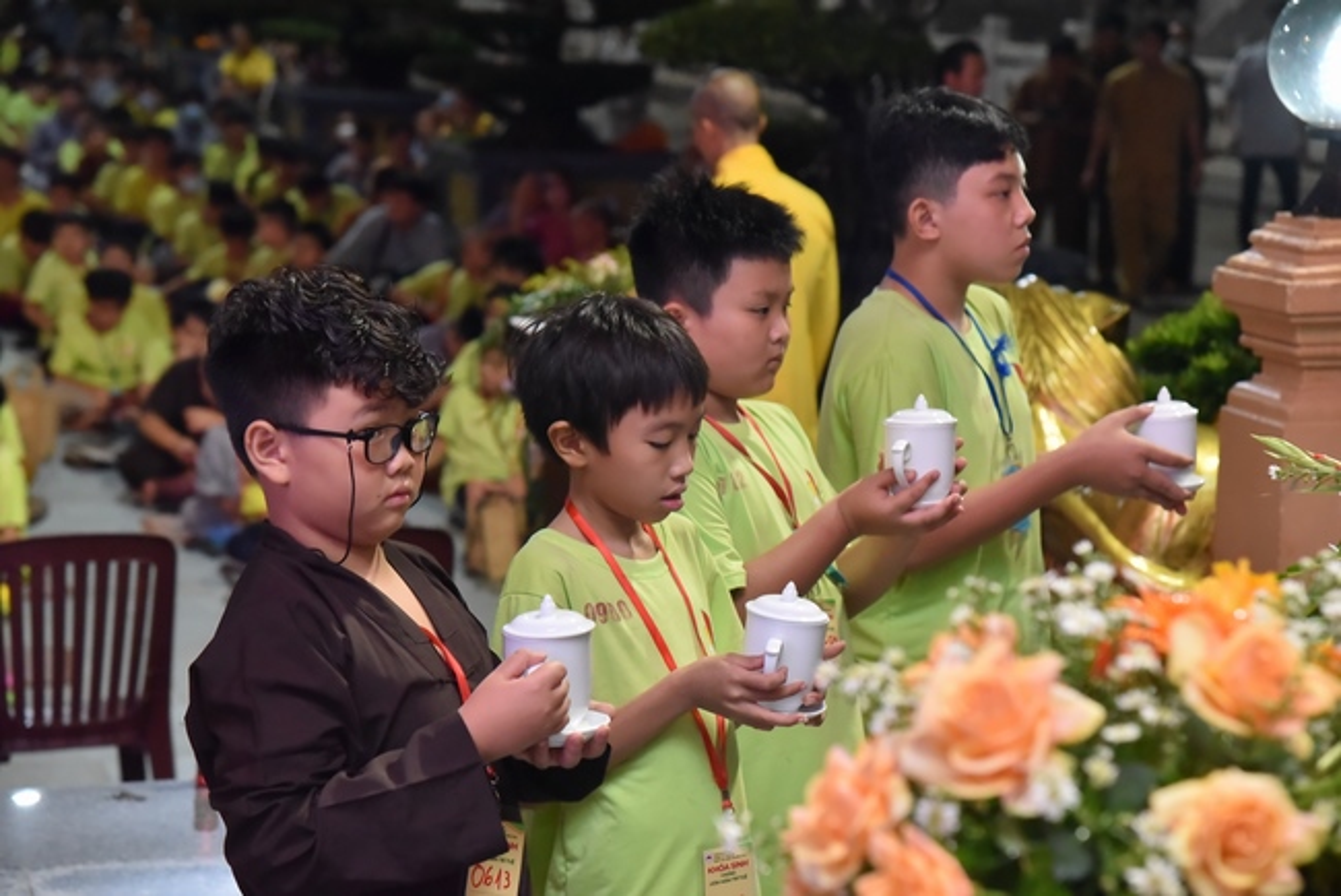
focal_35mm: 95
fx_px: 3540
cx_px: 670
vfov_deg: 14.4
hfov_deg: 21.4
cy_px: 448
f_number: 5.6
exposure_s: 1/160
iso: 5000
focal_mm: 95
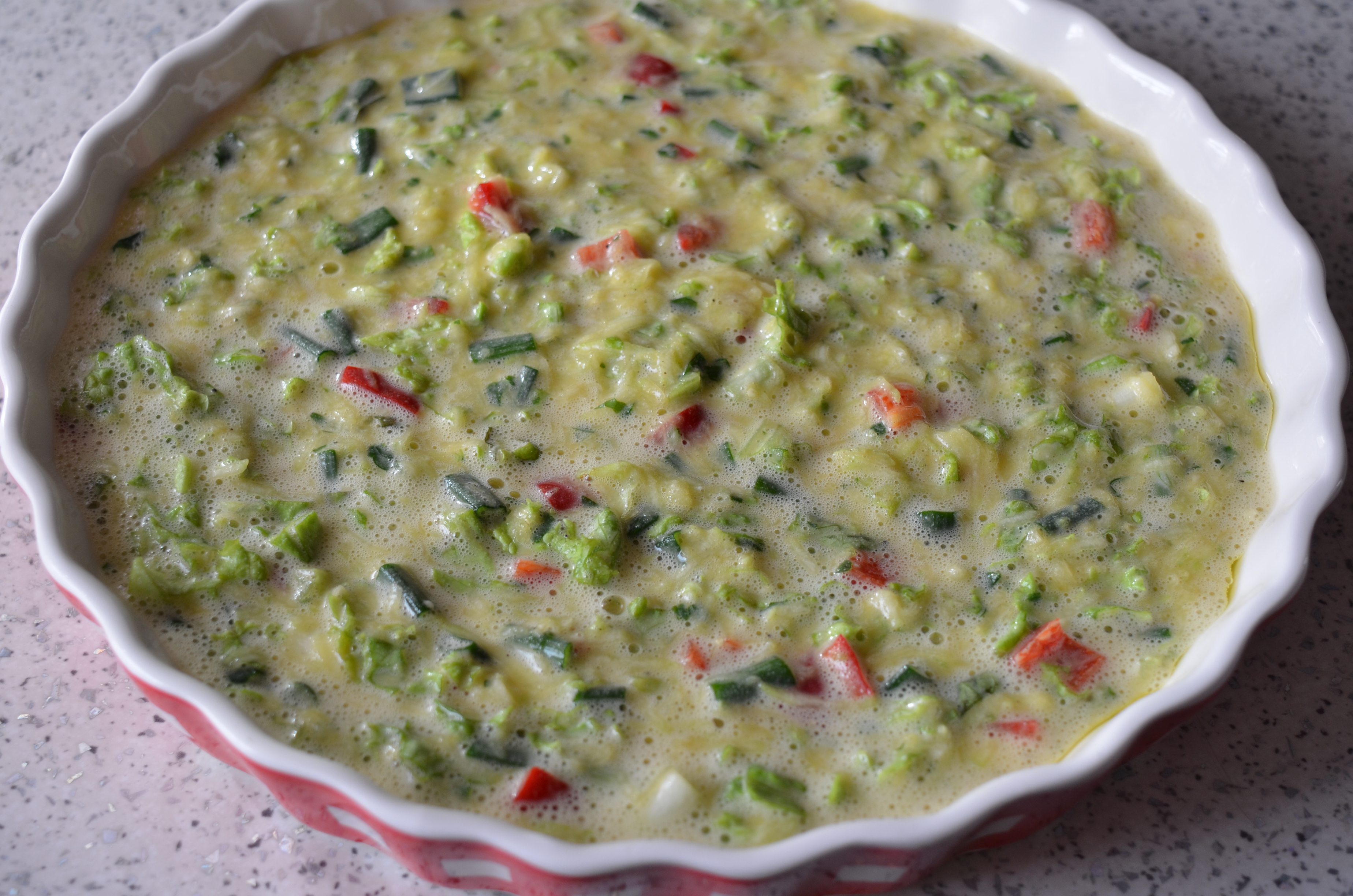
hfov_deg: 35.1
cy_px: 448
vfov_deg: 23.7
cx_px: 676
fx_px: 2138
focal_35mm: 57
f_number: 5.6
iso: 250
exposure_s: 1/60
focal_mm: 38
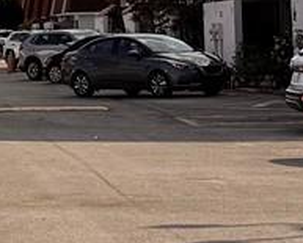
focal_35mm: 194
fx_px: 1742
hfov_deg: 9.8
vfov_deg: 7.9
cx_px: -78
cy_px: -17
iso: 80
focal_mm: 6.76
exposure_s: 1/9009
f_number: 1.78
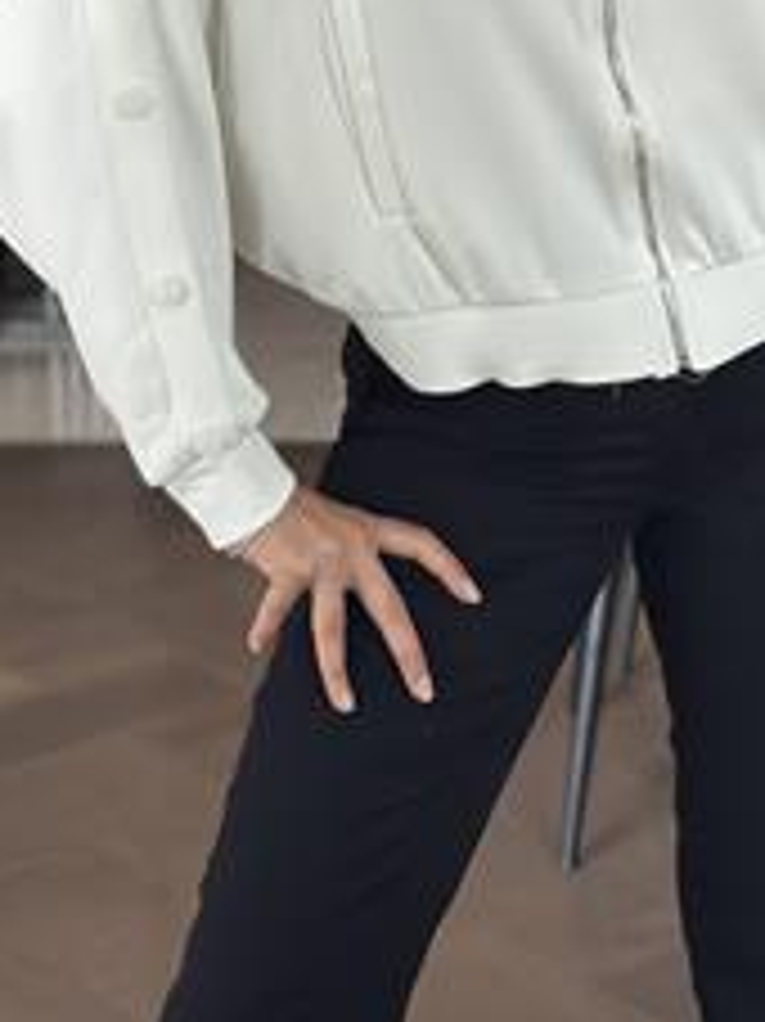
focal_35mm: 107
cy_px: -32
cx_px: 626
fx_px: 3156
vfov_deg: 17.9
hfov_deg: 13.7
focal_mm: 6.86
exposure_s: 1/40
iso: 400
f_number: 1.78
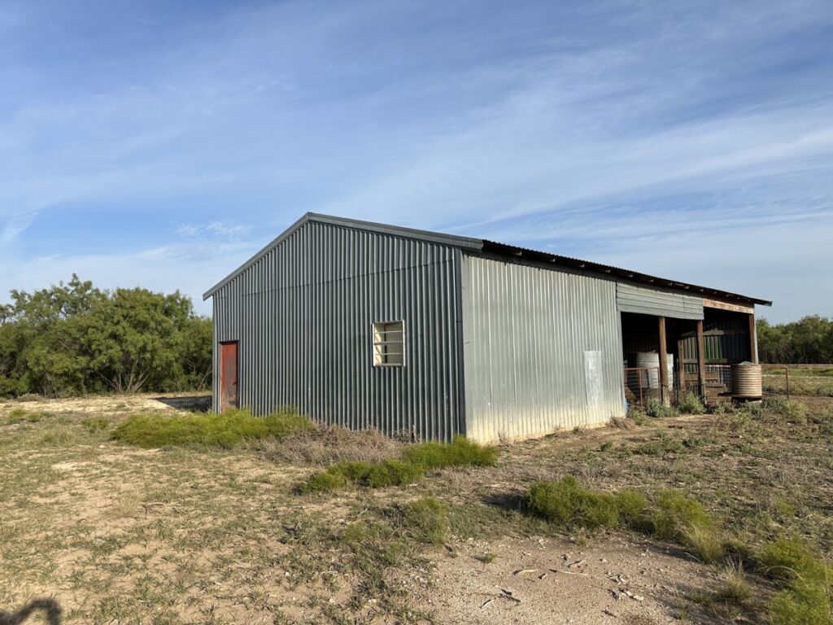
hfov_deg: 71.6
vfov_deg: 56.8
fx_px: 578
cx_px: 416
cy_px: 312
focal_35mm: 24
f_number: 1.78
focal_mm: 6.86
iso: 80
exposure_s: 1/4545
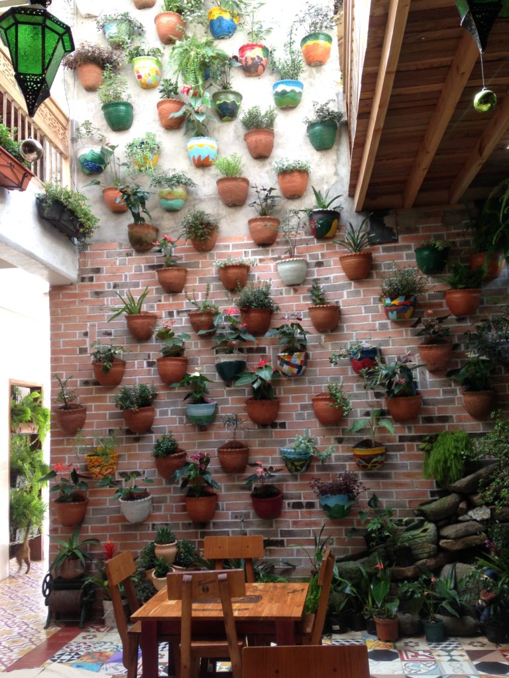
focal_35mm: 33
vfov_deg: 55.4
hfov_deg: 42.9
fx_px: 647
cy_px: 339
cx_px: 254
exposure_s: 1/20
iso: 64
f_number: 2.4
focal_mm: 4.12
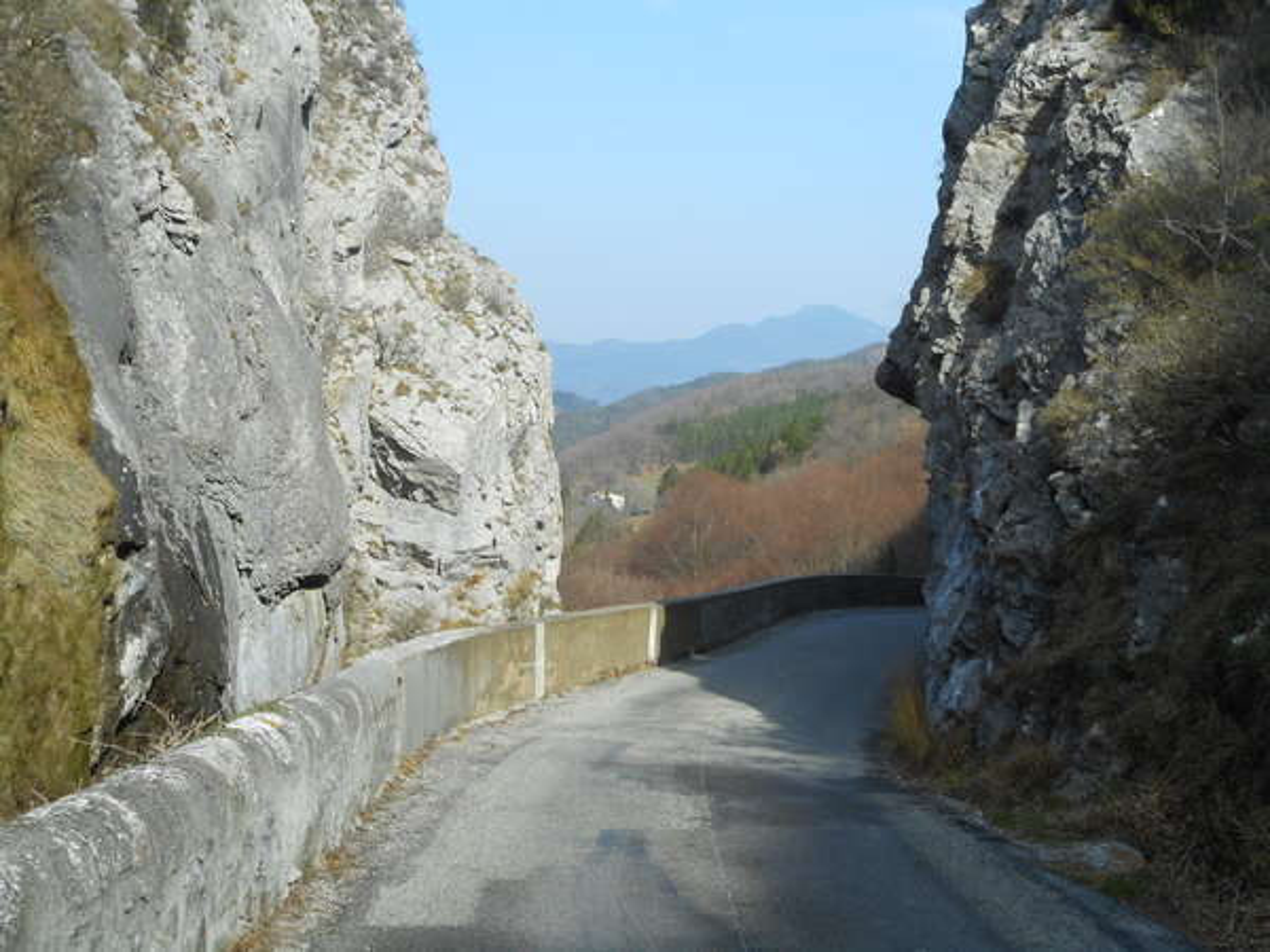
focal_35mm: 59
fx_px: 2165
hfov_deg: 32.7
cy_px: 476
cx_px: 635
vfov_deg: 24.8
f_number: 5.1
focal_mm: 10.5
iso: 80
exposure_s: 1/320
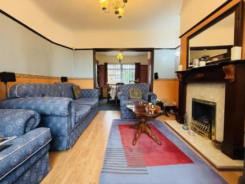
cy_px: 88
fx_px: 106
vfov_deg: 81.7
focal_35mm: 15
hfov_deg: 98.2
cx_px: 120
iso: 500
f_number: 2.2
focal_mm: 2.22
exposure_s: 1/100
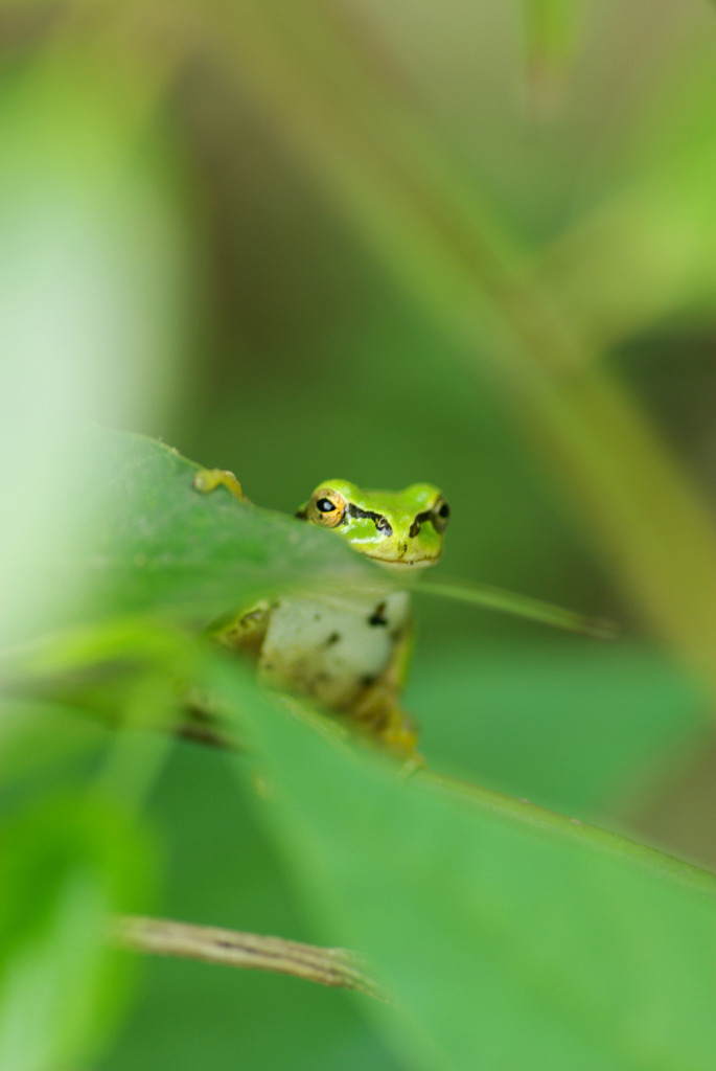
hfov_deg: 10.2
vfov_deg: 15.2
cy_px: 536
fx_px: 4018
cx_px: 358
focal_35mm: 135
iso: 100
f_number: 3.2
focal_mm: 90
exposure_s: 1/125
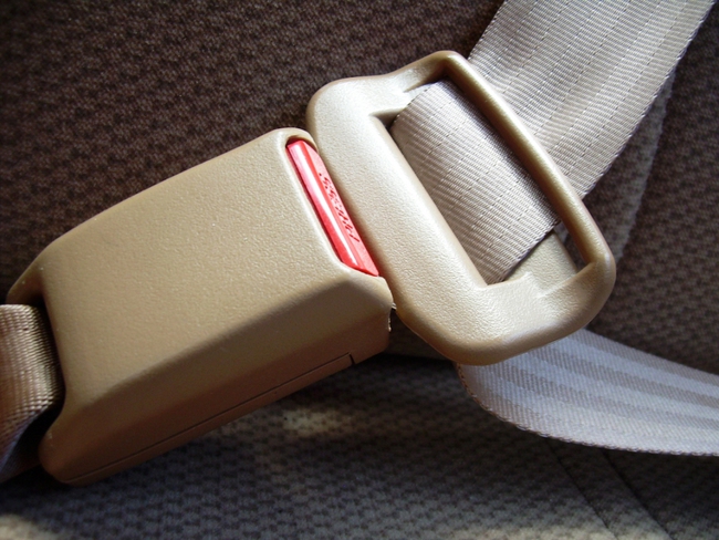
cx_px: 360
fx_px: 790
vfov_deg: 37.7
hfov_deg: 49.0
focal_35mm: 38
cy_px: 270
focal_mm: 6.3
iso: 50
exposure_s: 1/55
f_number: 2.8
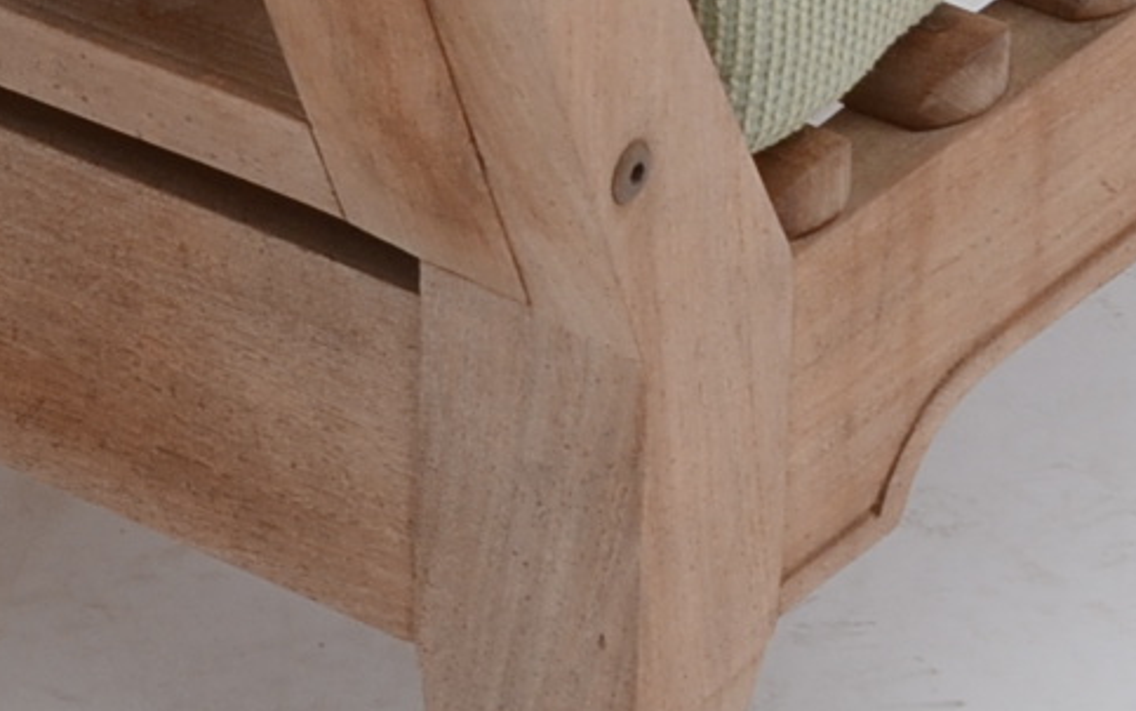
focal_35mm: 273
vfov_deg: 4.8
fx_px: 8440
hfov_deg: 7.4
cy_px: -565
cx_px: -1103
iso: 320
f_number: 11
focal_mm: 35
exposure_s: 1/125
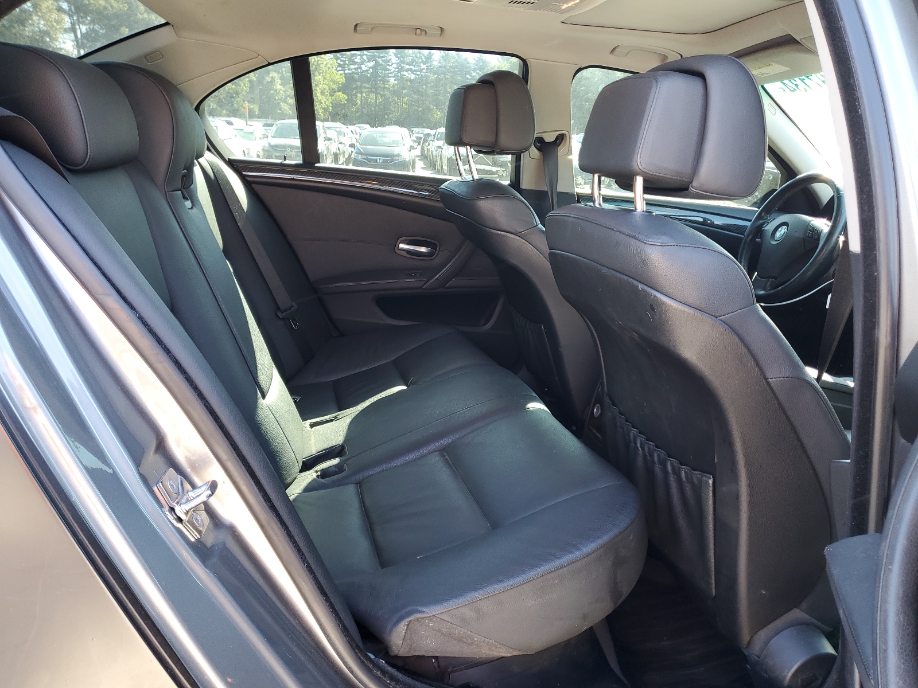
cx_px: 459
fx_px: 690
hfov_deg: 67.3
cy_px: 344
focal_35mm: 26
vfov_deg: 53.1
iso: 53
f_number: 1.5
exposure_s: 1/60.2
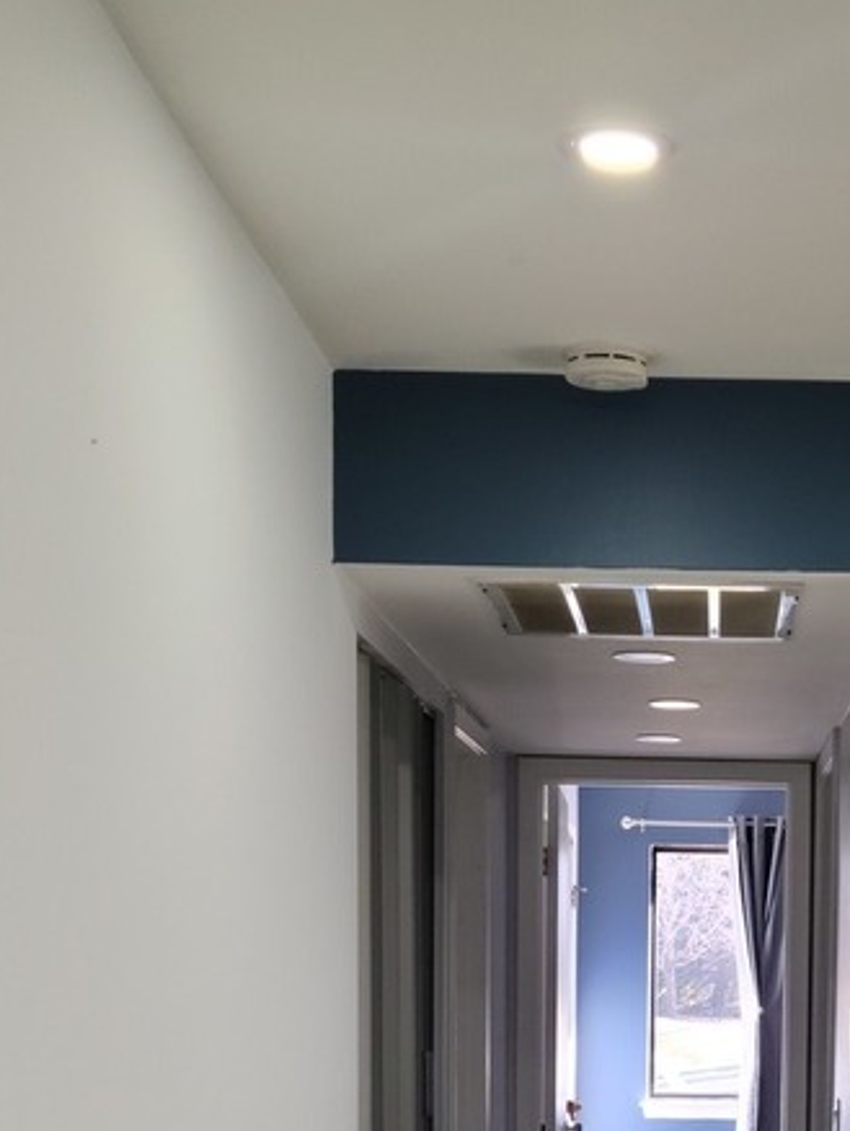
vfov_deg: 26.5
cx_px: 783
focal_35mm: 69
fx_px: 2257
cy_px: 1165
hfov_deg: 20.8
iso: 100
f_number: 2
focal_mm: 5.9
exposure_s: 1/60
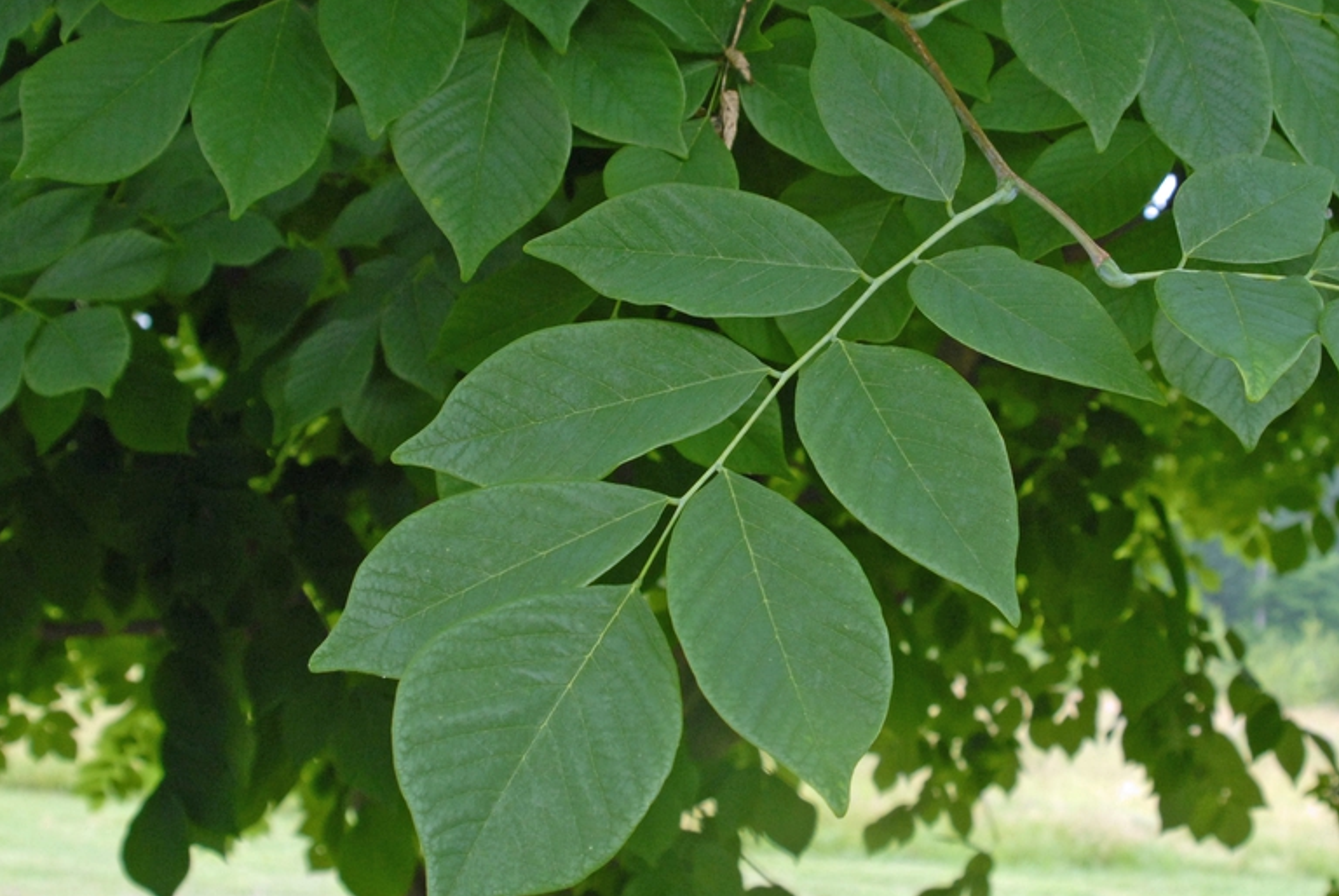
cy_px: 358
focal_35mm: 56
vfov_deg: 24.2
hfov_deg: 35.4
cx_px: 837
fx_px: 2085
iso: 400
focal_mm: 28
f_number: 5.6
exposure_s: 1/125
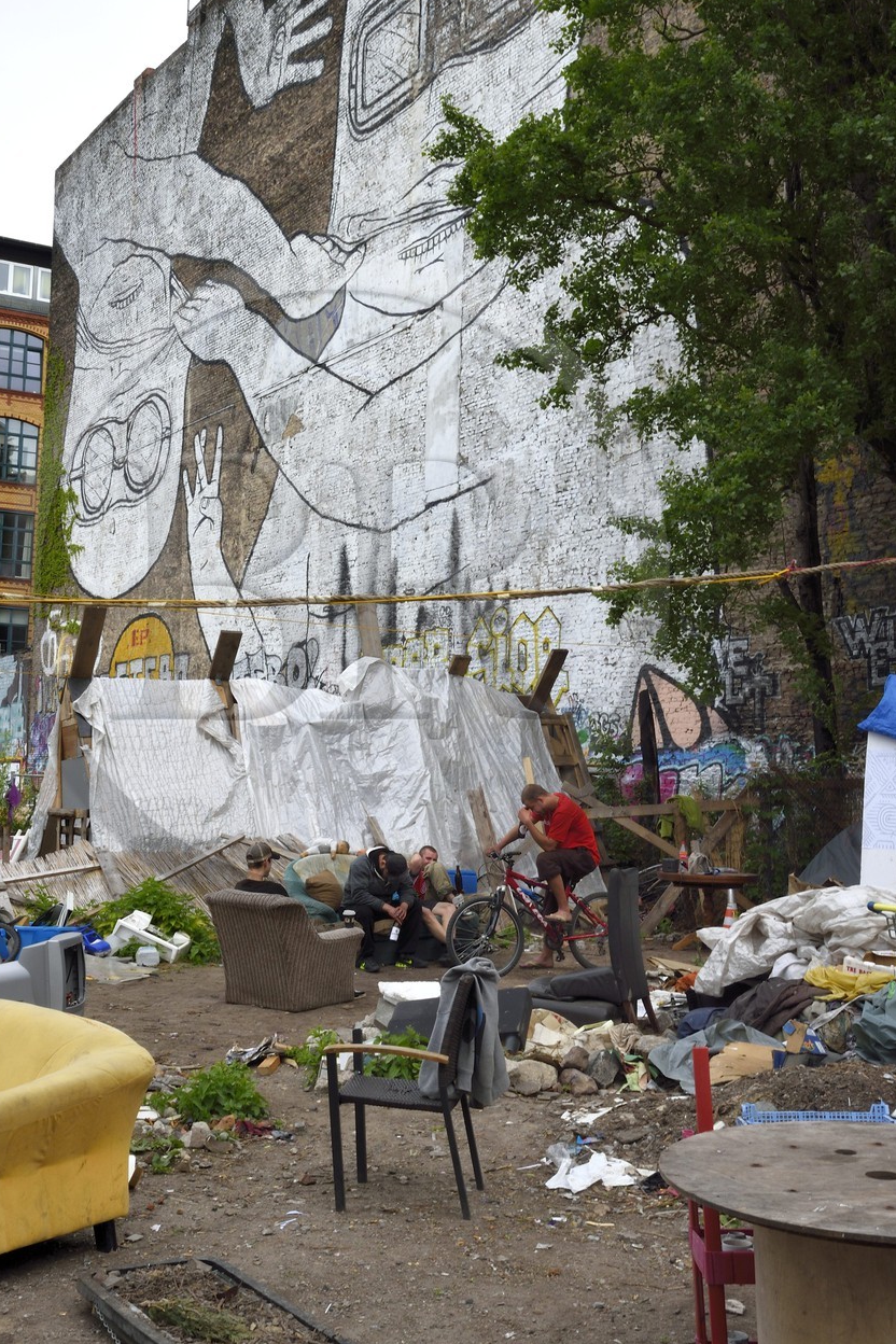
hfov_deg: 32.5
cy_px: 588
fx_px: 1531
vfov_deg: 47.3
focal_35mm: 41
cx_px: 338
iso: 400
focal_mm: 32
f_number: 22
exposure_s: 1/100
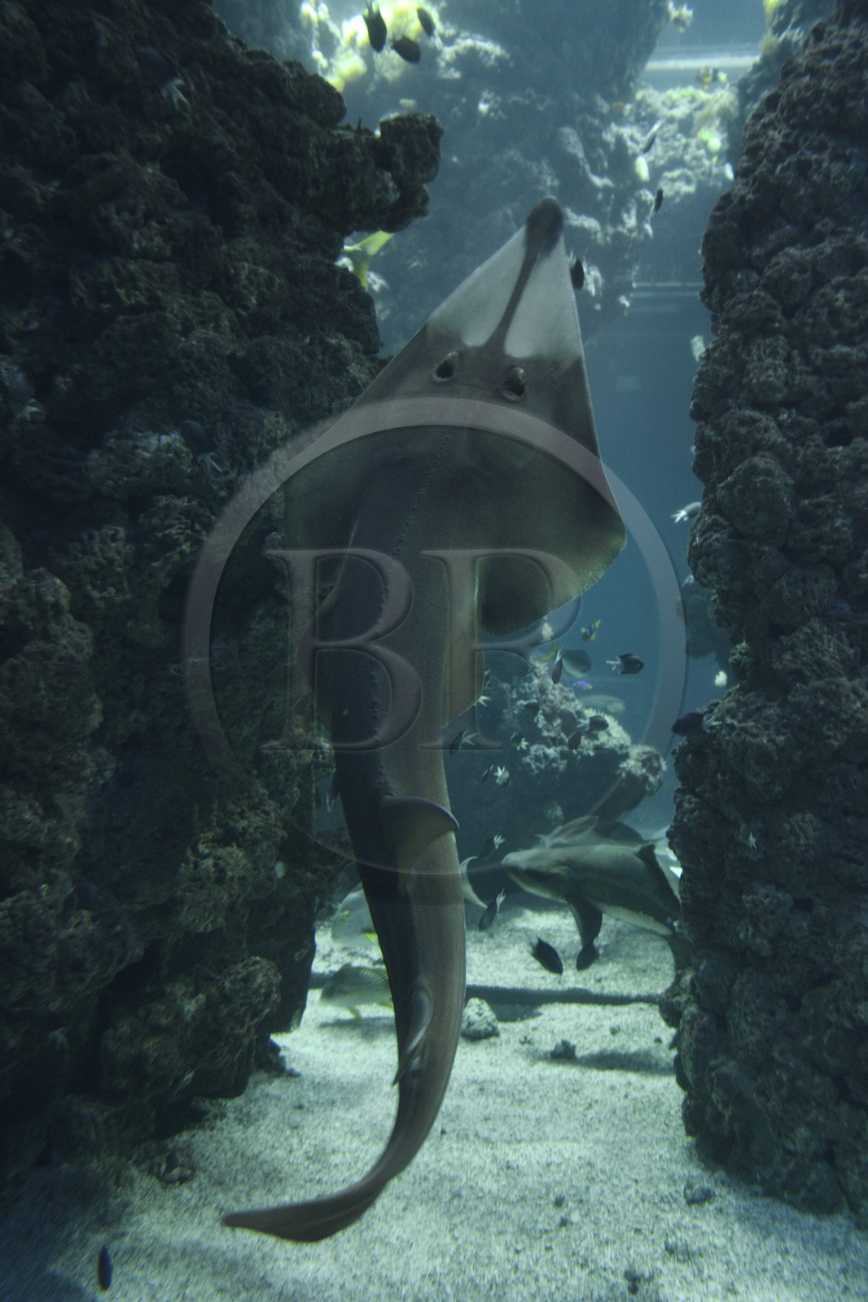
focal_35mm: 34
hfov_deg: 38.9
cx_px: 434
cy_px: 651
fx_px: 1230
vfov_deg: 55.8
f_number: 4.5
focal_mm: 34
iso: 1600
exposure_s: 1/60
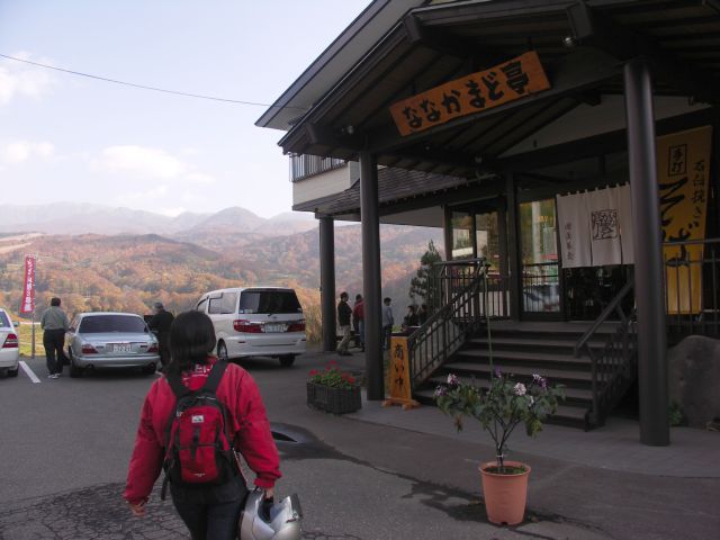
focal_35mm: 28
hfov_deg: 63.4
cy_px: 270
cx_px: 360
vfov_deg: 49.7
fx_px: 582
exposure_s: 1/160
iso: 50
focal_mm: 7.2
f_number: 4.5
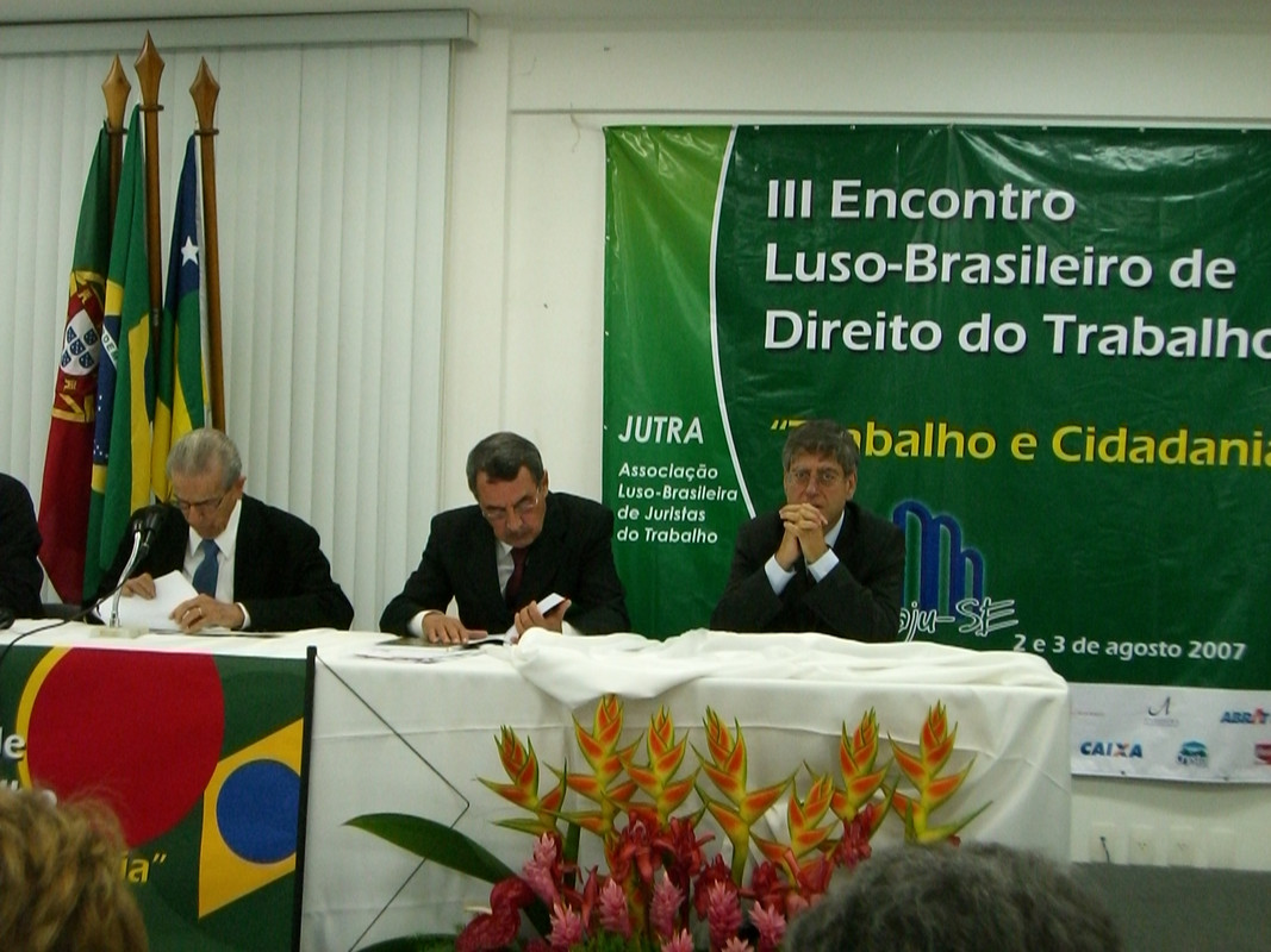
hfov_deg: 34.9
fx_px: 2019
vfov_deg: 26.6
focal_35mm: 55
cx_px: 636
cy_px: 476
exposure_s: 1/100
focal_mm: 9
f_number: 3.3
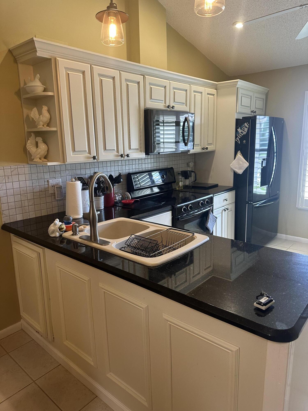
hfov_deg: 56.8
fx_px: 285
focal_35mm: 24
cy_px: 206
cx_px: 154
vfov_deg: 71.6
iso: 200
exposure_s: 1/120
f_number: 1.78
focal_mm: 6.86
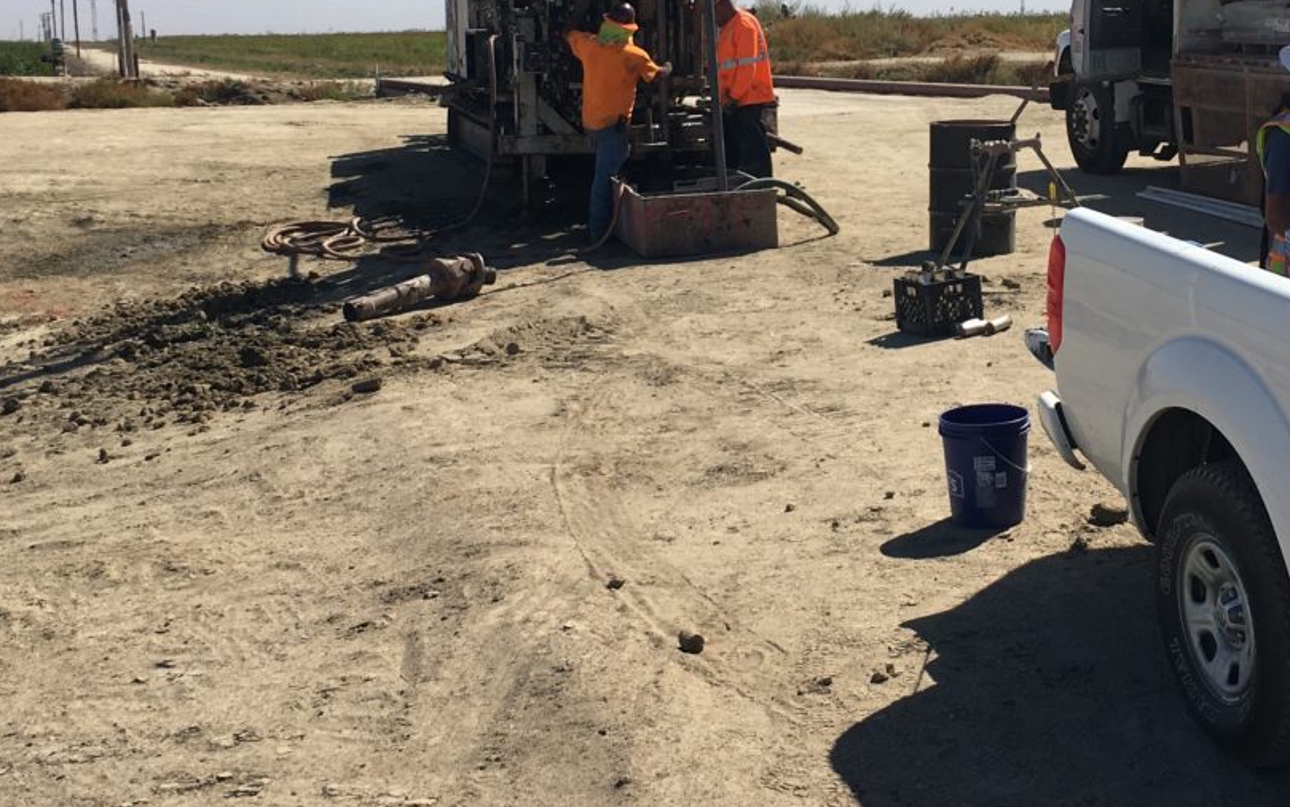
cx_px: 872
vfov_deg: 22.6
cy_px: 215
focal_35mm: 57
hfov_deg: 35.3
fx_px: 2004
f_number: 2.2
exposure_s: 1/2262
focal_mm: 4.15
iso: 25
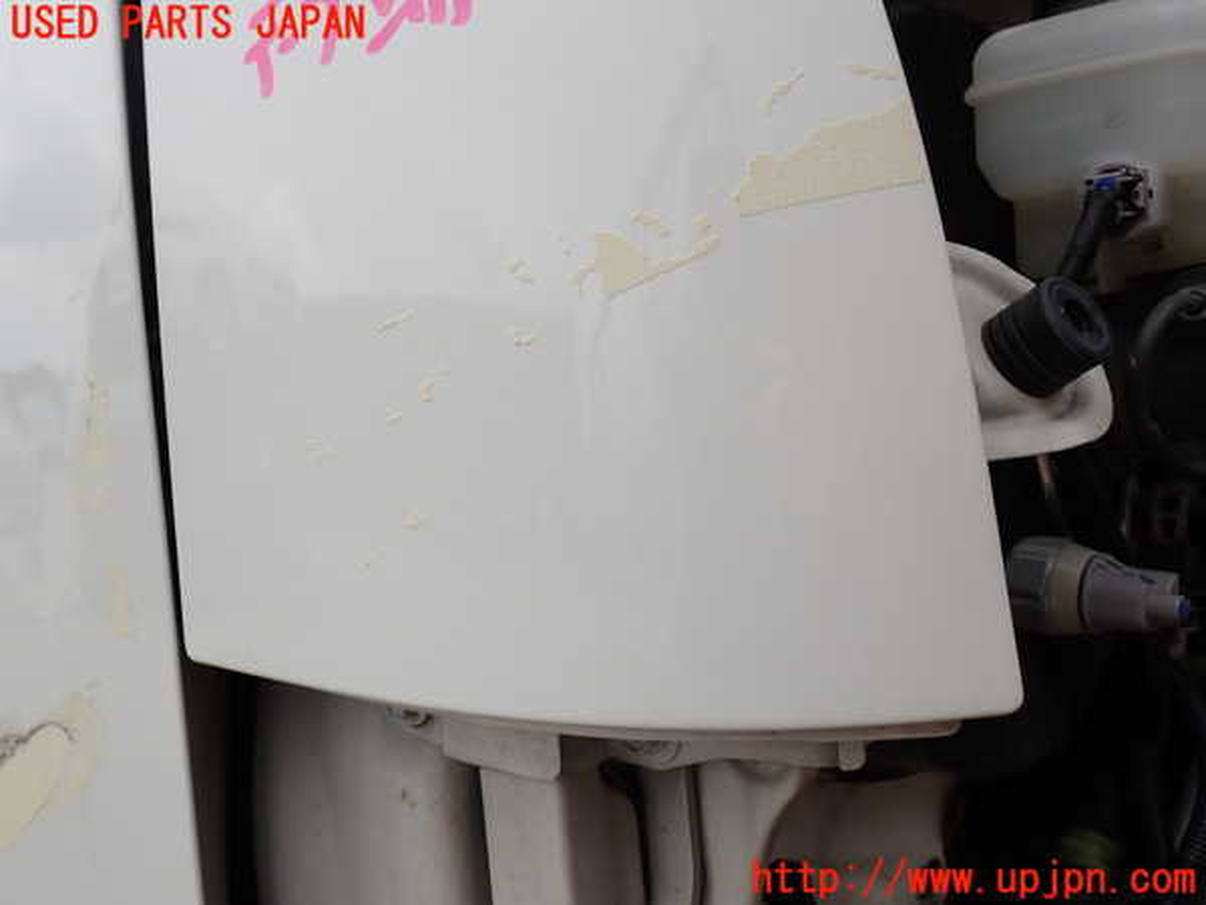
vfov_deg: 44.2
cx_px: 603
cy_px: 452
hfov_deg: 56.8
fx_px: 1115
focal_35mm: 32
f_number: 3.2
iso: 100
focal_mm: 5.79
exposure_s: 1/800
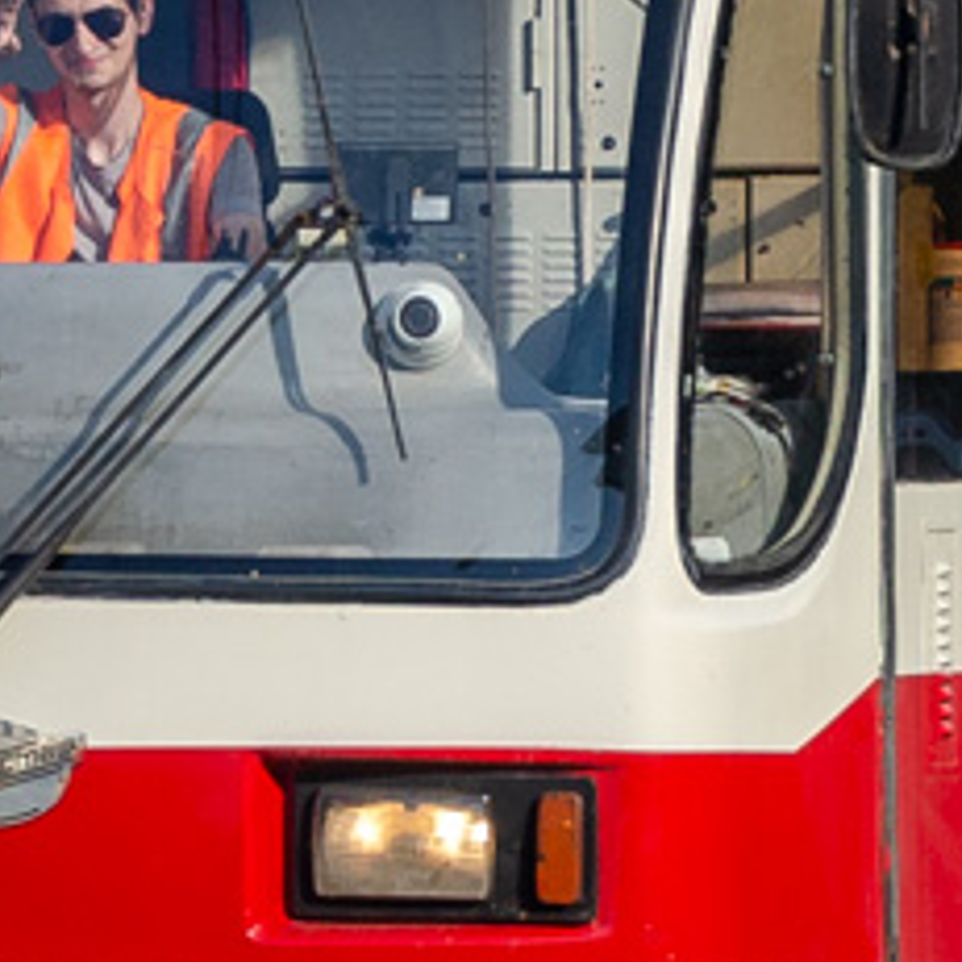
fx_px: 13551
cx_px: 687
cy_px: -196
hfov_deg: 4.1
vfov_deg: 4.1
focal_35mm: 431
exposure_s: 1/400
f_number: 7.1
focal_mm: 52
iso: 200
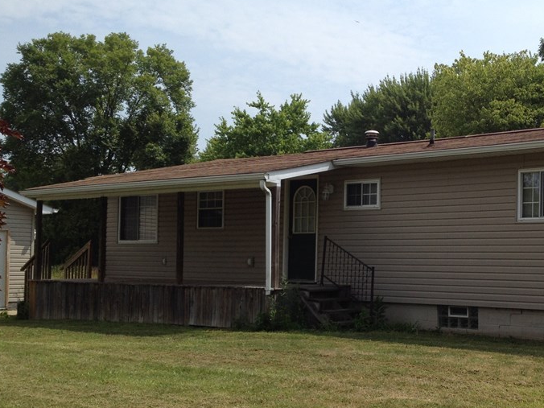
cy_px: 239
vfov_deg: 27.5
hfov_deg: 35.4
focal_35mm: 53
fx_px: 833
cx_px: 403
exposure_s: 1/2404
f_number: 2.4
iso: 50
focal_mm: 4.28
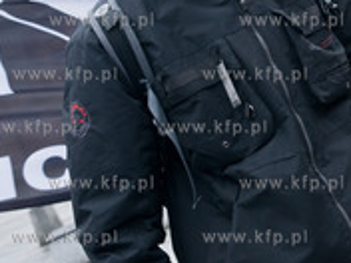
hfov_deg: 20.0
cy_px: 46
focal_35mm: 98
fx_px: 994
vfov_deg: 15.0
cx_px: 172
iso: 400
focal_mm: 30
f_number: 5.6
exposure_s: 1/160
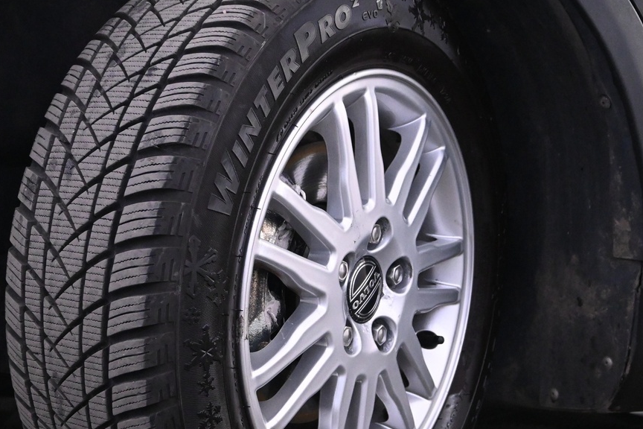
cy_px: 269
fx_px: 1080
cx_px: 296
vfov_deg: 22.4
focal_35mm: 60
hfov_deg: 33.1
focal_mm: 21.5
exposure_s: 1/60
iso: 3200
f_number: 4
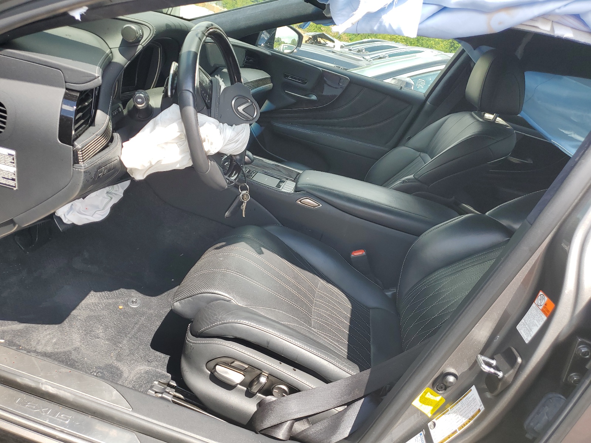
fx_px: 444
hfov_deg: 67.3
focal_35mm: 26
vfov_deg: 53.1
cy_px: 222
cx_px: 296
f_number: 1.5
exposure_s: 1/625
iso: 50
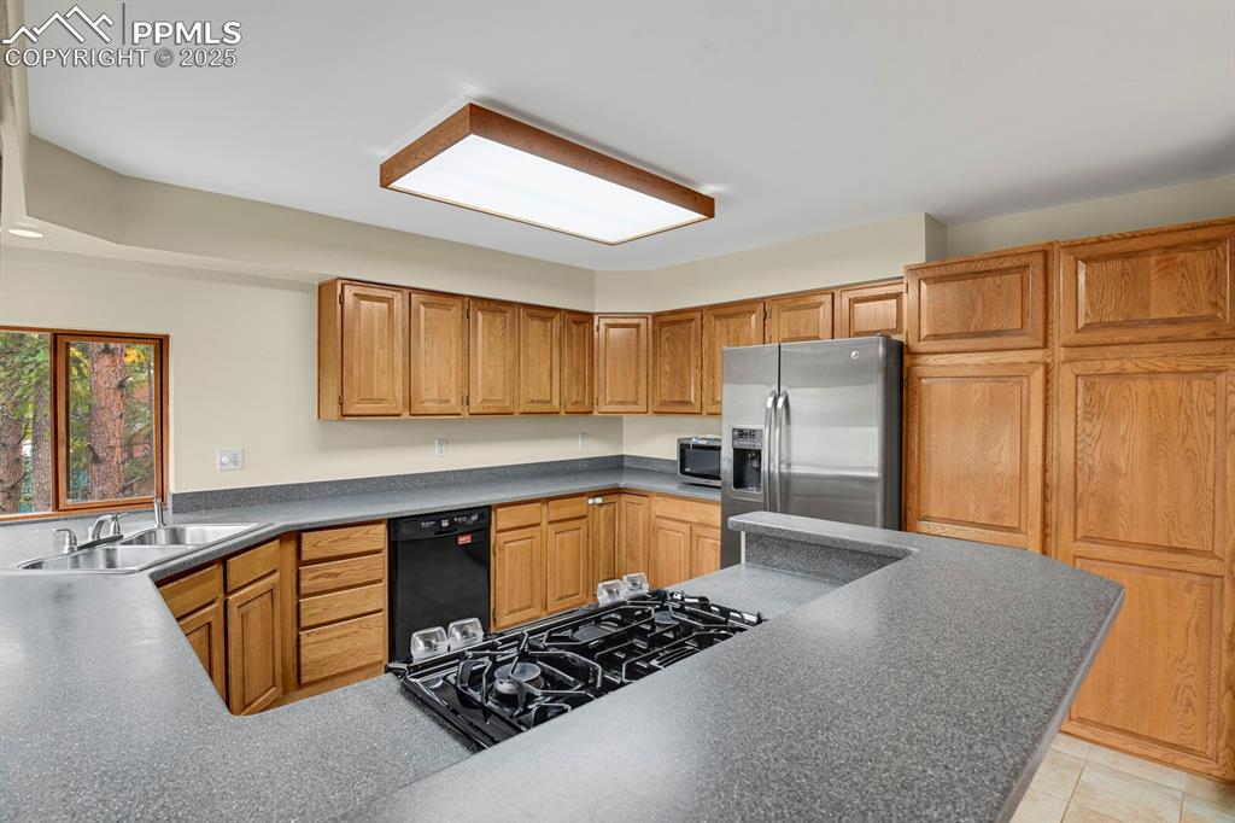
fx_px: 583
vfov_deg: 70.4
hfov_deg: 93.3
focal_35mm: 17
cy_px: 412
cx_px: 618
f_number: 8
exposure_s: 1/20
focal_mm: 17
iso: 2800
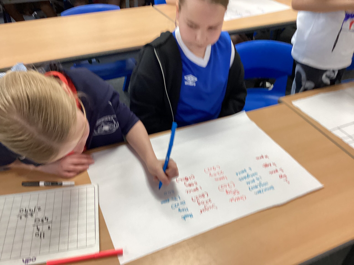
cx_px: 177
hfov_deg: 58.4
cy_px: 132
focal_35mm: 31
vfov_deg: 45.4
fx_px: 317
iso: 125
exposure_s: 1/50
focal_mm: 3.3
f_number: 2.4
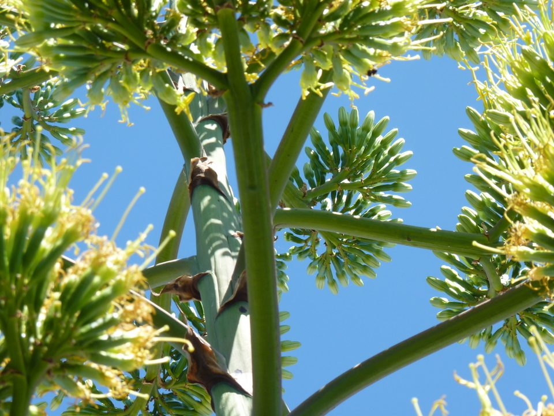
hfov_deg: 8.5
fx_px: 3713
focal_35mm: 232
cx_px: 277
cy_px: 208
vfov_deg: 6.4
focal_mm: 41.2
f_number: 4.5
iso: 80
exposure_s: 1/250
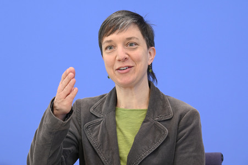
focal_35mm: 135
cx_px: 124
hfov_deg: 15.2
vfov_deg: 10.1
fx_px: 929
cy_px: 82
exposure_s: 1/400
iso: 3200
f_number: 5.6
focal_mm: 135
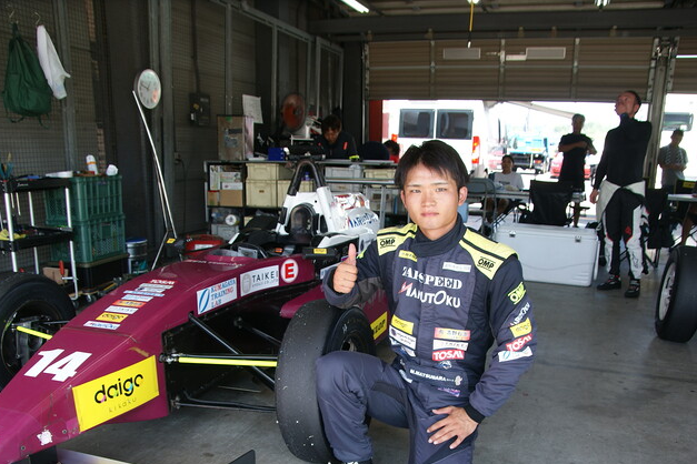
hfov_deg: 60.3
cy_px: 265
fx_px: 600
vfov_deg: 42.2
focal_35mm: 31
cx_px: 350
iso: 100
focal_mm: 18
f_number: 5
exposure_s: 1/40
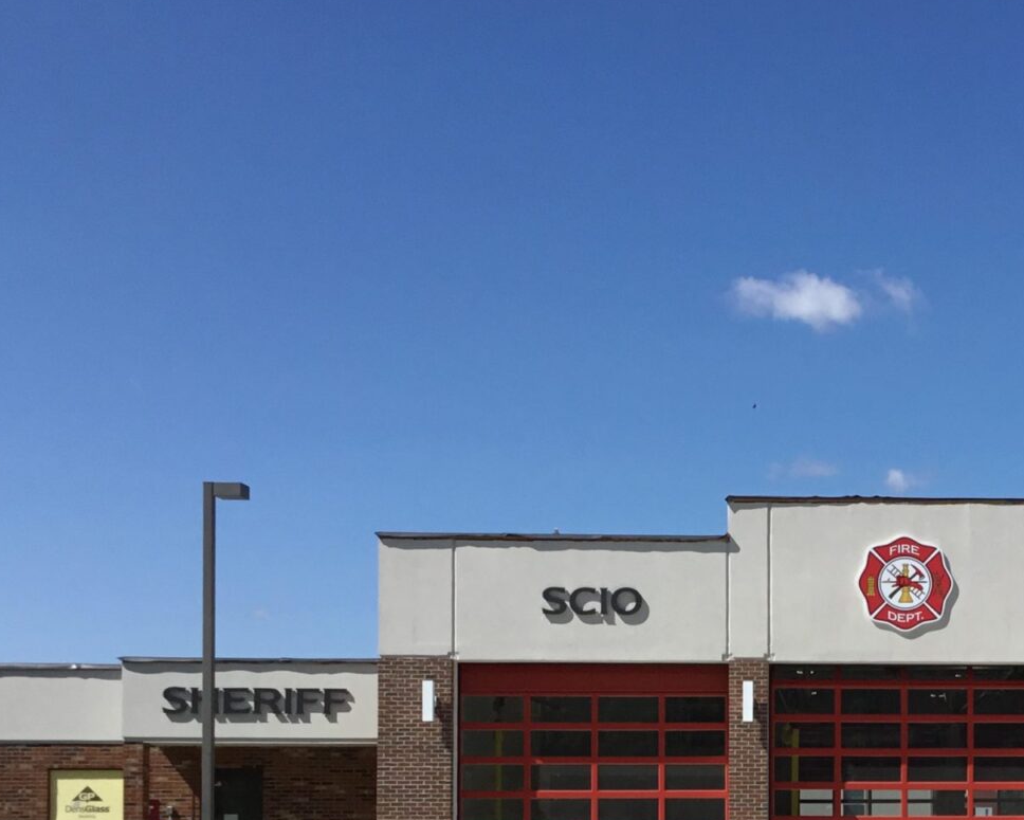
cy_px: 747
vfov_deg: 23.2
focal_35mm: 64
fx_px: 1940
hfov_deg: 28.4
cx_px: 921
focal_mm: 3.3
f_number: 2.4
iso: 25
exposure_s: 1/2092
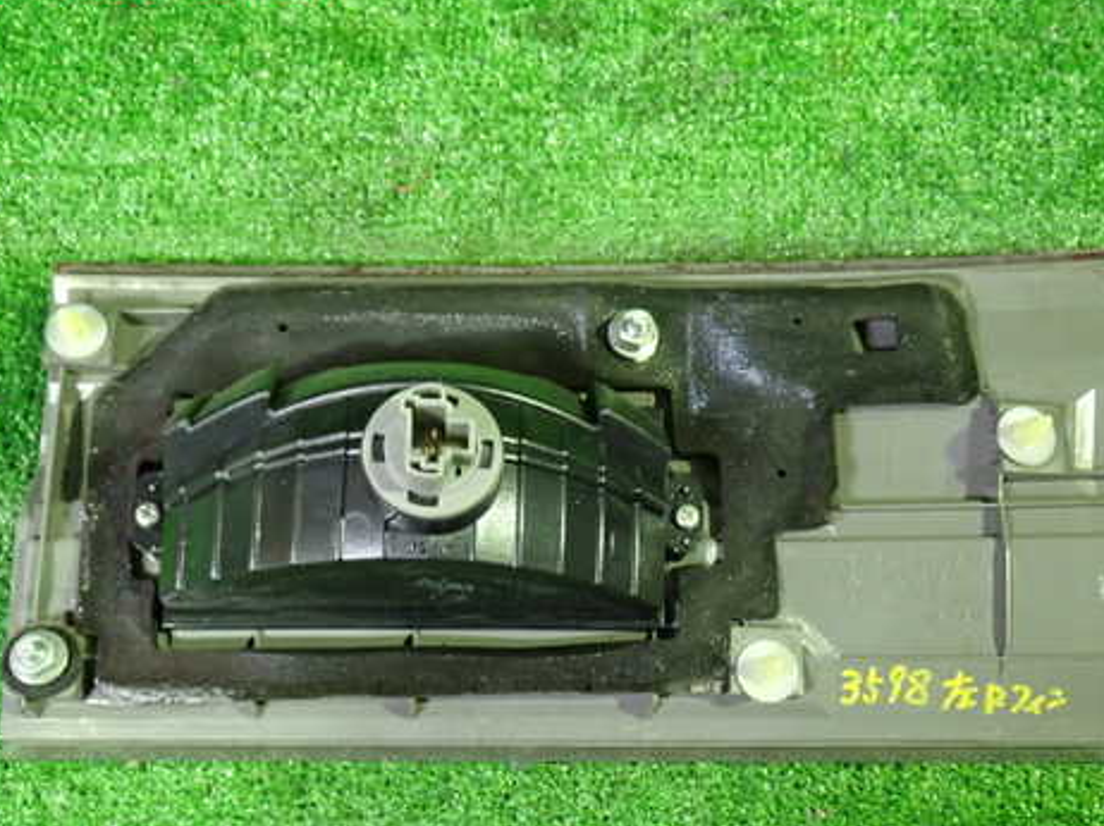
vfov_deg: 36.7
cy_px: 487
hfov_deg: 47.8
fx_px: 1243
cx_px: 605
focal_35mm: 39
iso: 800
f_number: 2.3
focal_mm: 5.4
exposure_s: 1/30
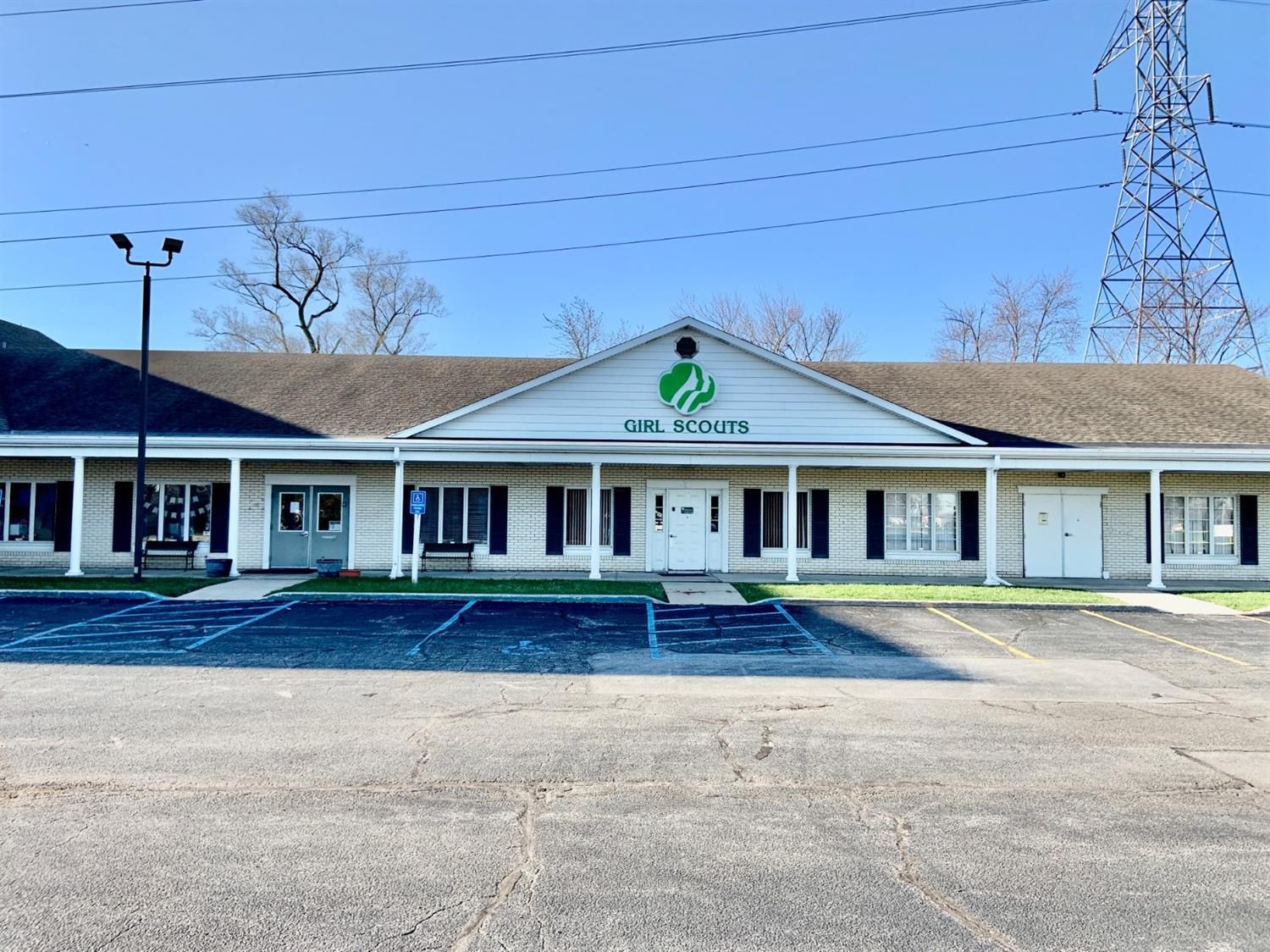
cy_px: 476
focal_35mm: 26
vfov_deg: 53.0
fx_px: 954
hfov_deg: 67.3
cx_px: 635
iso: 25
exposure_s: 1/1076
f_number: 1.8
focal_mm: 4.25
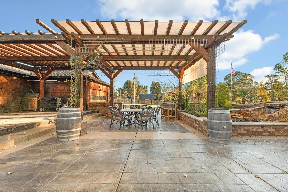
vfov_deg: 70.4
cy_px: 97
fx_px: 136
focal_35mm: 17
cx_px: 150
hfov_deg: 93.3
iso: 3200
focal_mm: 16
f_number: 8
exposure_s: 1/60
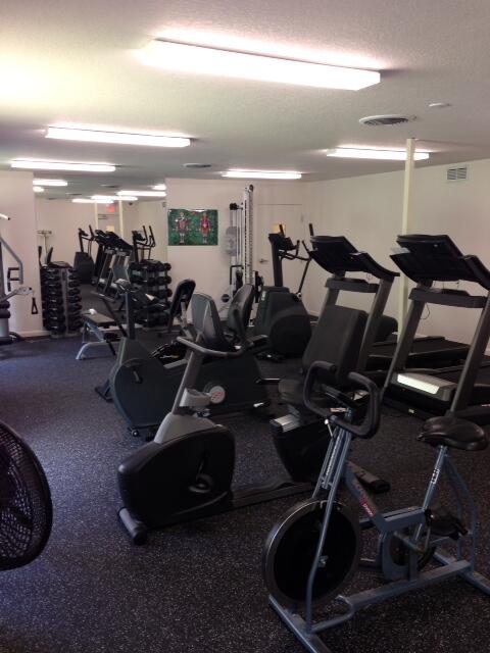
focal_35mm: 33
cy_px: 326
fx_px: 623
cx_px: 245
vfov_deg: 55.4
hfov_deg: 42.9
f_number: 2.4
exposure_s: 1/20
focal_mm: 4.13
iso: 80
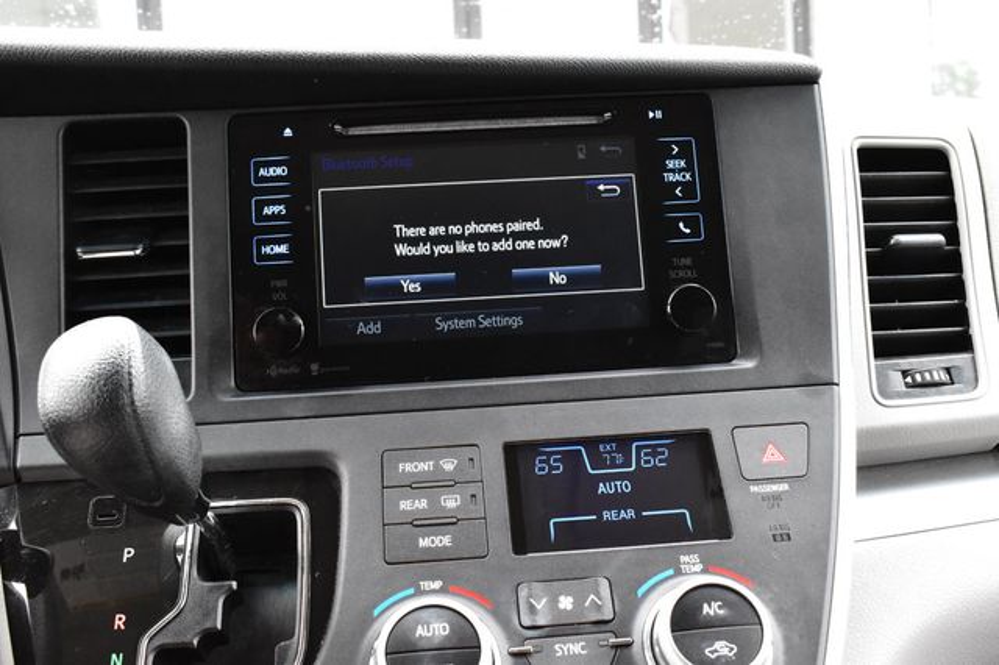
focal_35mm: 36
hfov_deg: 53.2
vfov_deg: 36.8
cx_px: 500
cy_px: 332
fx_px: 998
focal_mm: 24
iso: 2500
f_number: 9
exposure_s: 1/100
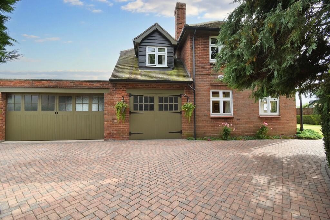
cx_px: 165
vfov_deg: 77.3
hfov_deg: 100.4
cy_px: 110
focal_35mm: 15
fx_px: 138
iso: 100
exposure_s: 1/200
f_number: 7.1
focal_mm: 10
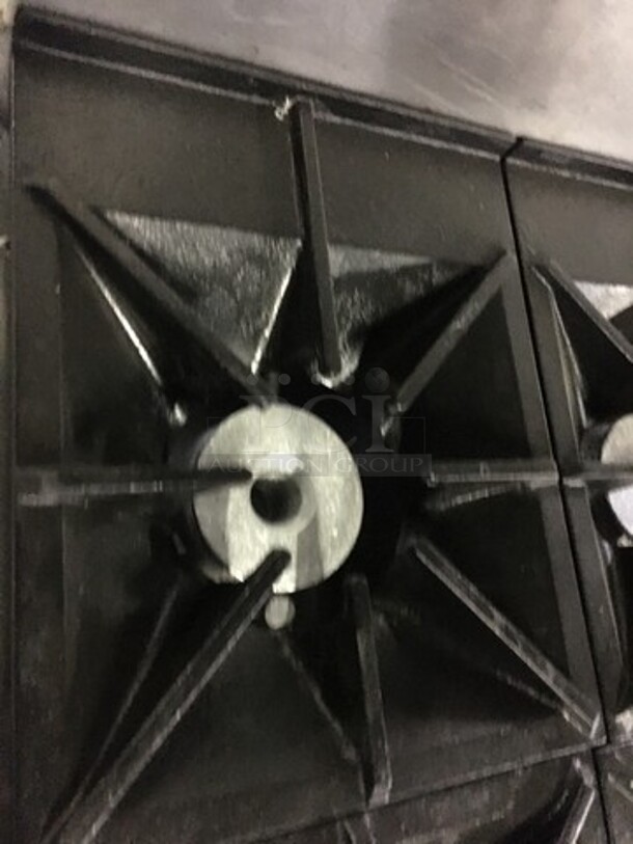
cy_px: 422
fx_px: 707
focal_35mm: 29
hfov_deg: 48.2
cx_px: 316
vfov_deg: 61.7
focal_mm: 4.15
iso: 400
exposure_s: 1/4
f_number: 2.2
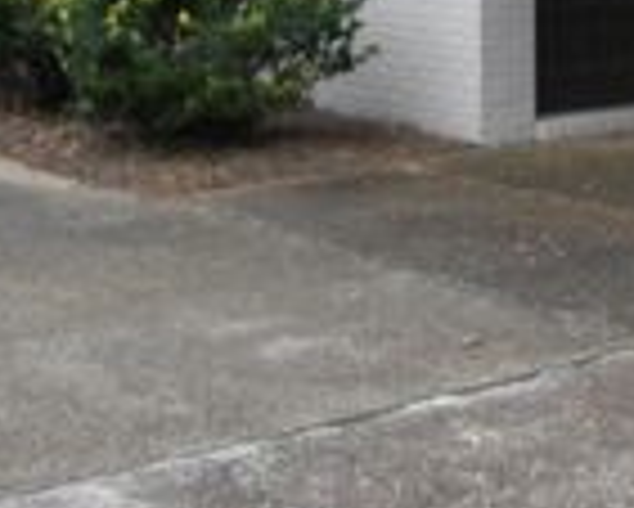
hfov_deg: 18.8
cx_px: 724
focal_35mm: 97
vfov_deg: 15.7
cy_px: 56
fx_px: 1821
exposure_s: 1/60
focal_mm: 5
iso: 198
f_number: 3.5
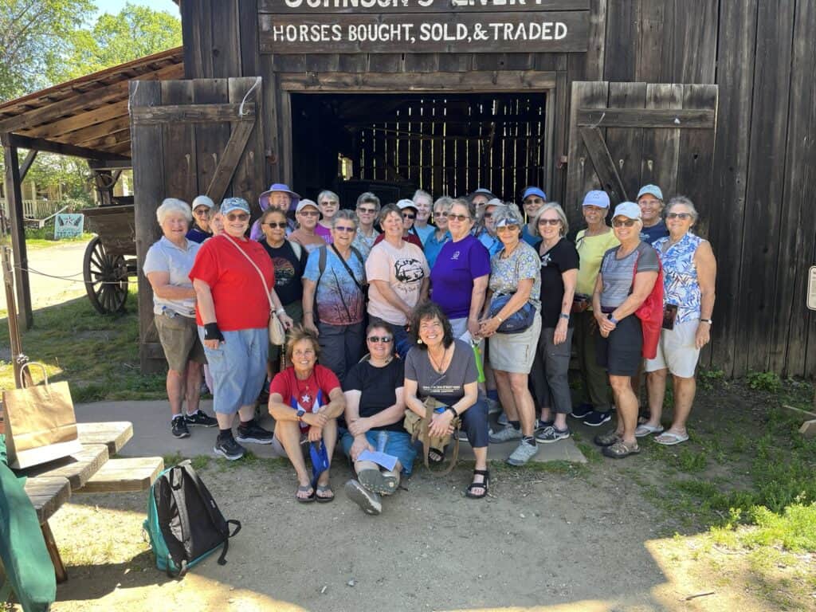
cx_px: 408
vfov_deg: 53.1
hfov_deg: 67.3
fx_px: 613
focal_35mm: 26
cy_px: 306
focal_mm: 5.1
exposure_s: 1/176
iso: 40
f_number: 1.6
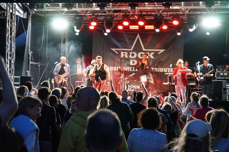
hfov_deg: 28.8
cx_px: 114
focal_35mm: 70
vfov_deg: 19.5
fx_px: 445
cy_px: 76
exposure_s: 1/50
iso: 6400
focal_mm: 70
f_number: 5.6
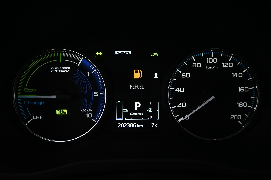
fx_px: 226
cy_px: 90
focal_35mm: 30
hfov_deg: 61.9
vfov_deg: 43.6
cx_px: 136
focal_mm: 20
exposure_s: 1/25
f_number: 3.8
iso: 1600
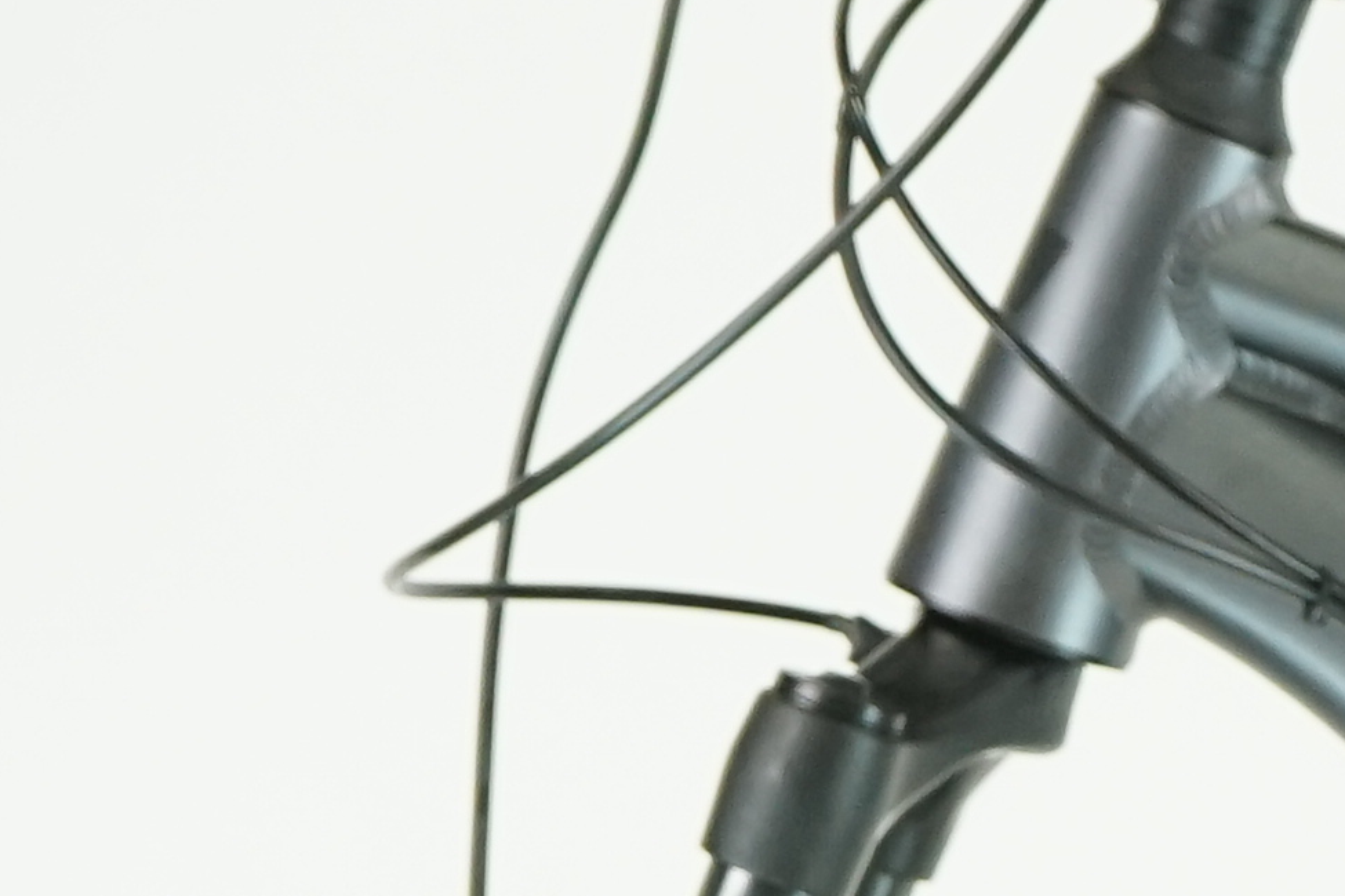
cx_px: 2518
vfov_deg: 4.2
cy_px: 1689
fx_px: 12179
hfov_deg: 6.2
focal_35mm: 326
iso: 1600
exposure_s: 1/200
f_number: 5.6
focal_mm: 53
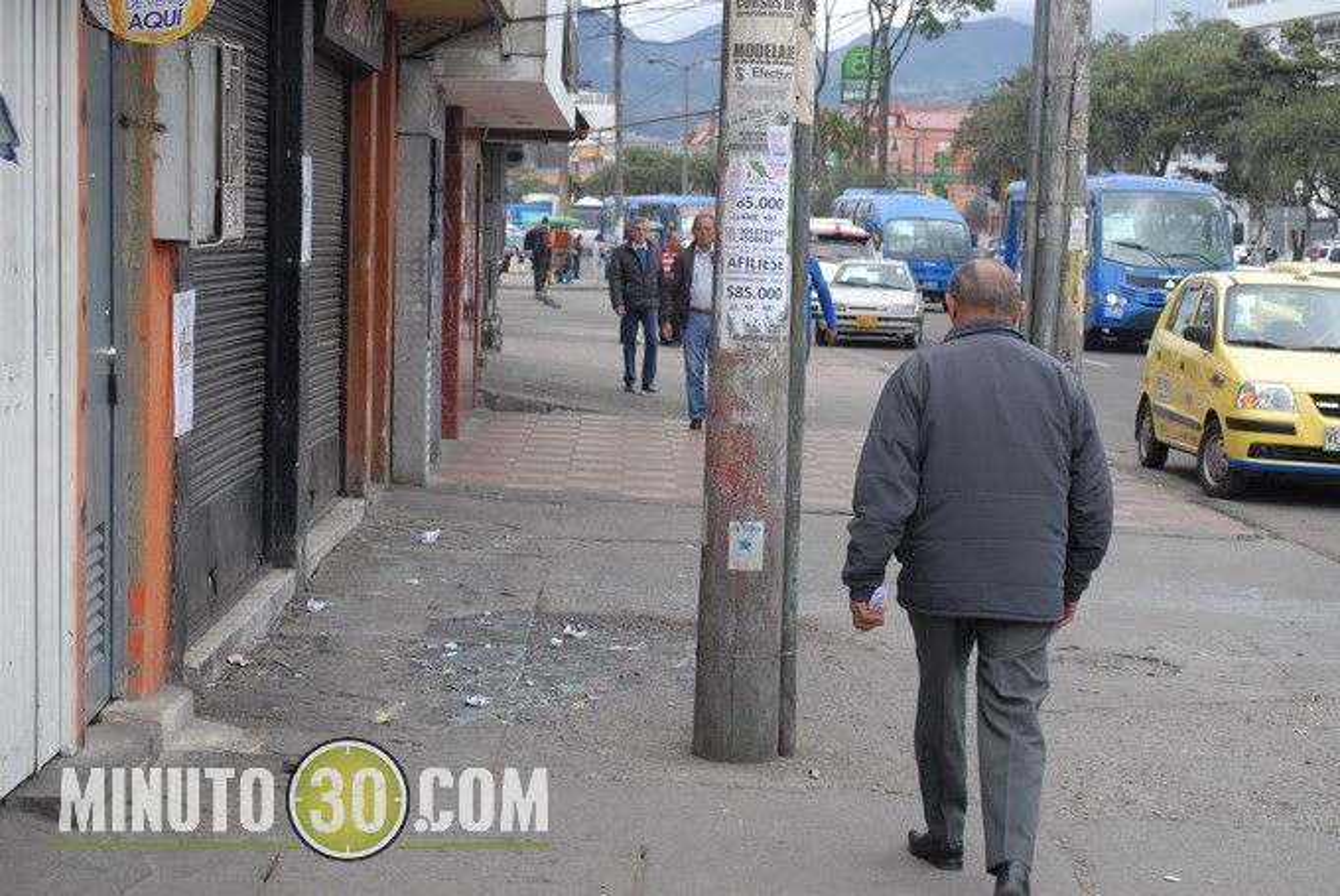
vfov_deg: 19.8
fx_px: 2571
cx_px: 670
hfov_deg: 29.2
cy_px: 448
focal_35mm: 69
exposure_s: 1/125
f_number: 7.1
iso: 125
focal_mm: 46
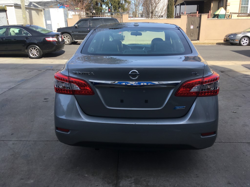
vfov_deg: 48.2
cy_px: 94
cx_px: 125
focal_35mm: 29
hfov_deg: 61.7
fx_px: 209
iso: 25
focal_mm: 4.15
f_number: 2.2
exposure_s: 1/610
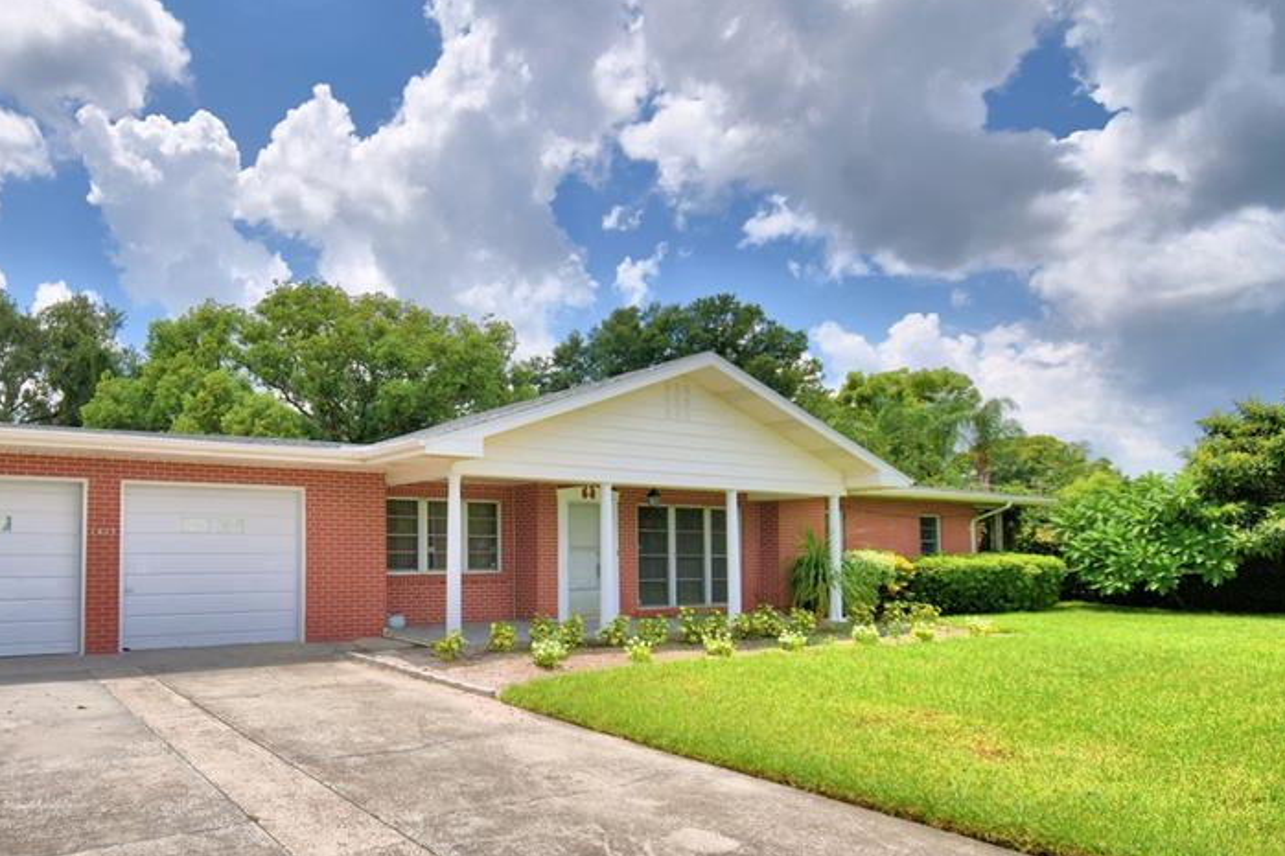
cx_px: 396
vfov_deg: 56.6
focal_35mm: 22
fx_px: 785
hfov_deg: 75.3
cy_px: 528
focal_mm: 10
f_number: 4.5
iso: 100
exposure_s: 1/1600
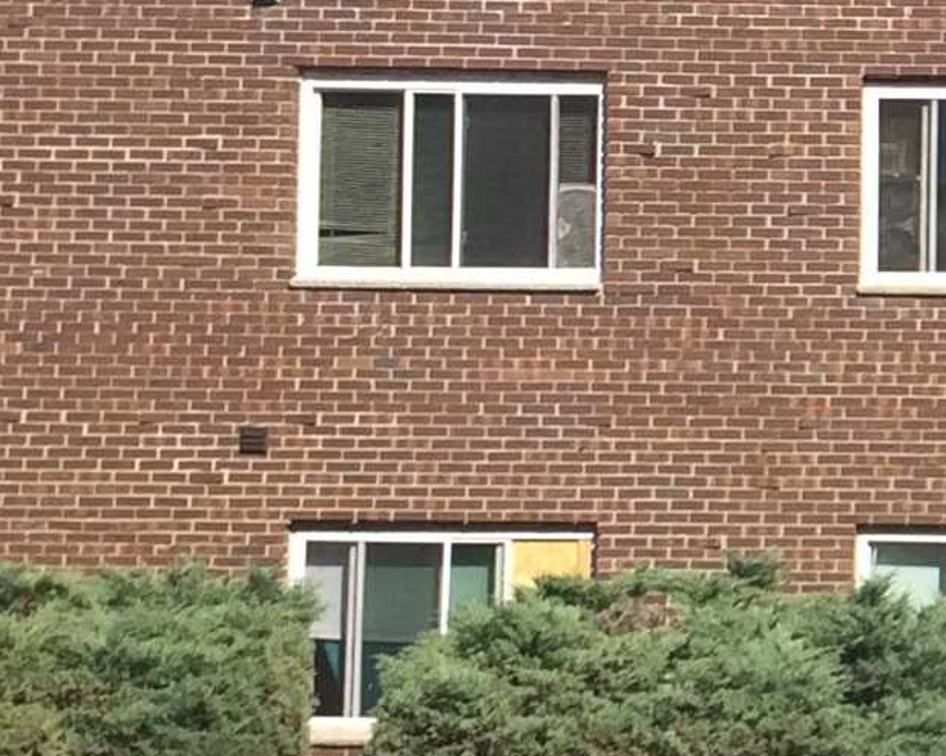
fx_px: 3946
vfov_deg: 10.9
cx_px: 1884
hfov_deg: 12.2
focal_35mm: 141
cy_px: 497
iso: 32
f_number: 2.2
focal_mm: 4.15
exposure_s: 1/1866
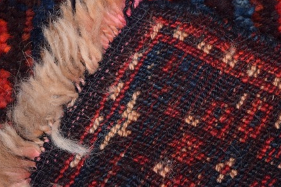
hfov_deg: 16.5
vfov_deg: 11.1
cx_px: 165
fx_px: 966
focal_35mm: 124
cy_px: 99
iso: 100
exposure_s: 1/125
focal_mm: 55
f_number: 5.6
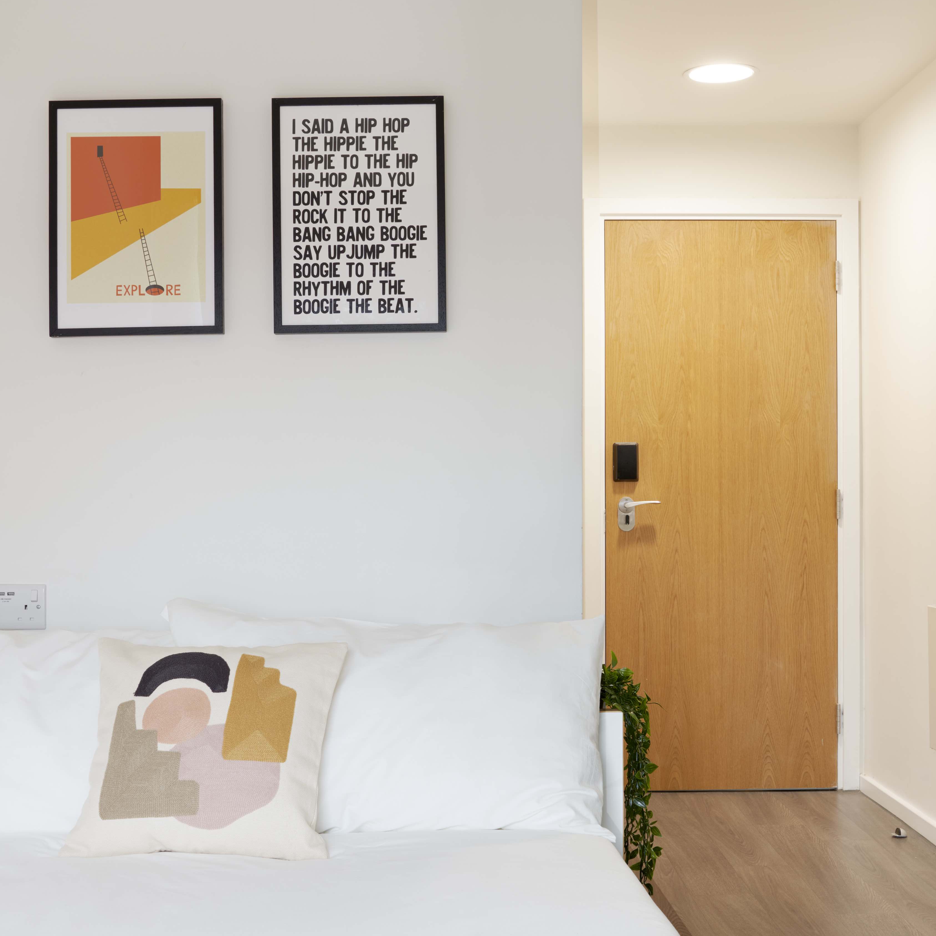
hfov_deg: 35.4
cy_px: 550
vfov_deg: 35.3
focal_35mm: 48
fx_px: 1468
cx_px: 486
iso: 50
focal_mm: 24
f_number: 10
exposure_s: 1.3
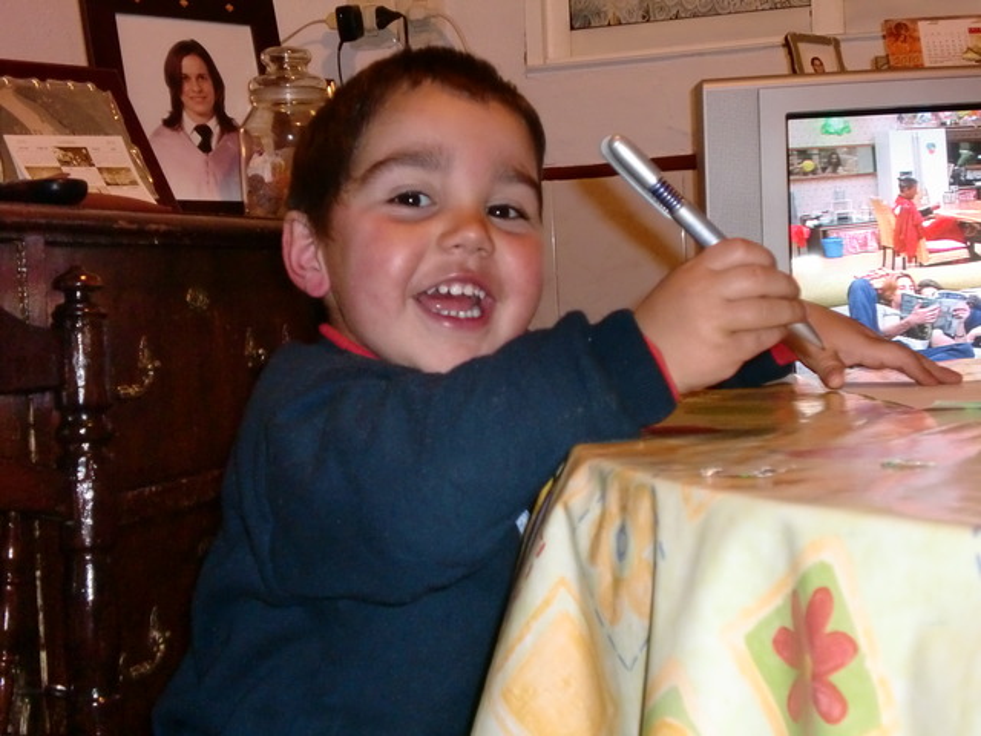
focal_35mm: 60
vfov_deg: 24.4
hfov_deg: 32.2
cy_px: 368
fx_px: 1700
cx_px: 490
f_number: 4
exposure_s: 1/40
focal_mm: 10.4
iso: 400
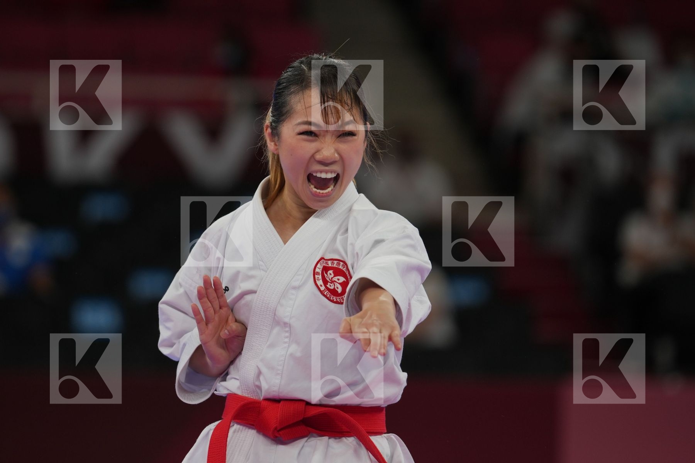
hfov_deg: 6.9
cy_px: 232
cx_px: 348
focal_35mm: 300
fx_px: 5791
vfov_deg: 4.6
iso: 200
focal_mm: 200
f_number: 2.8
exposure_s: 1/500
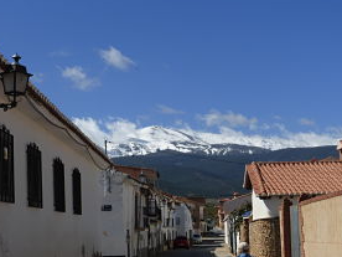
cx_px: 152
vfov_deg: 19.8
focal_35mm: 74
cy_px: 179
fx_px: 731
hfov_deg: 26.3
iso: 100
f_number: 4.4
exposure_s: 1/1600
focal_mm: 9
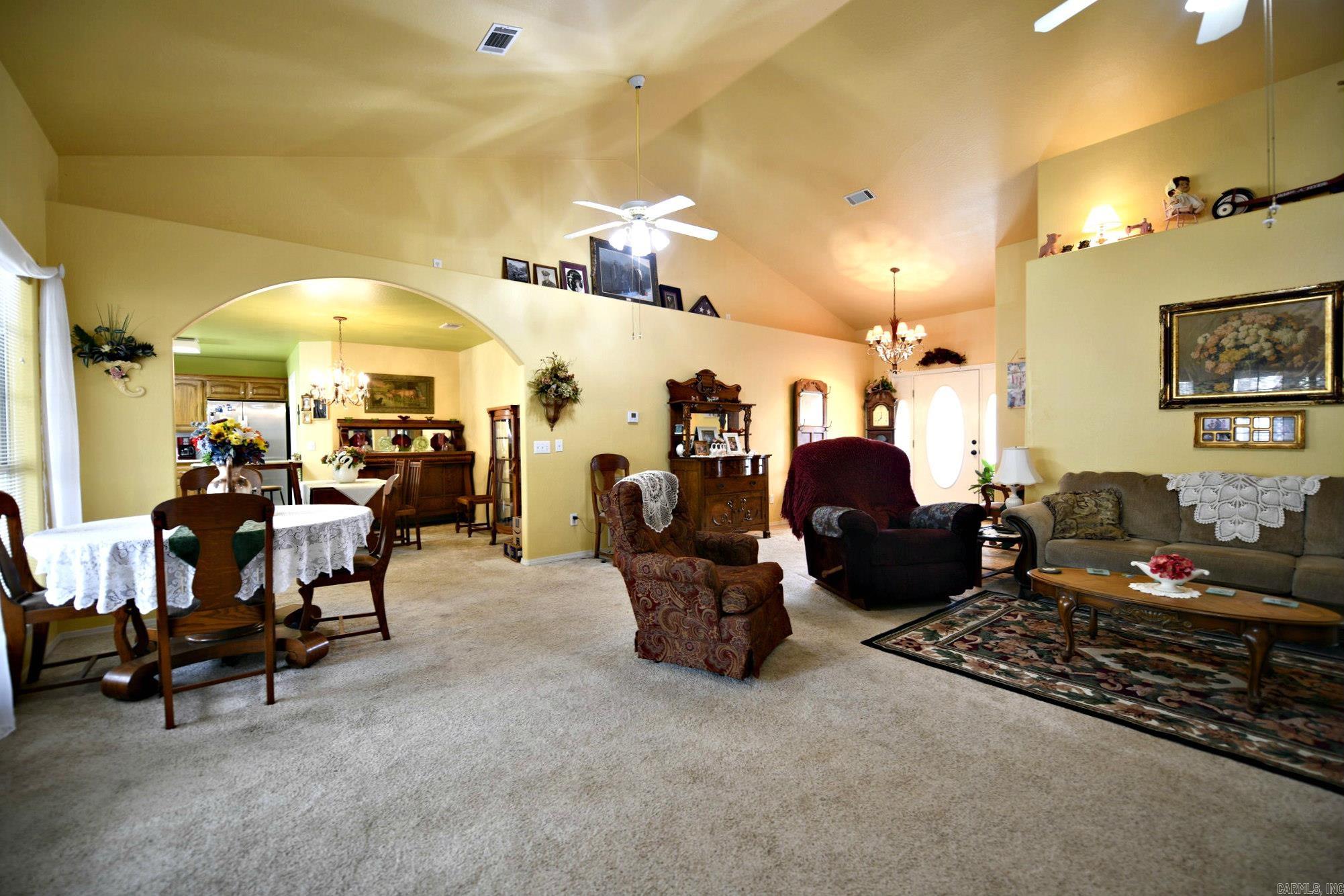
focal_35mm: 14
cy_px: 448
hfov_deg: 104.3
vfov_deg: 81.2
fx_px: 523
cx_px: 672
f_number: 2.8
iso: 360
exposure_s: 1/15
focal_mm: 14
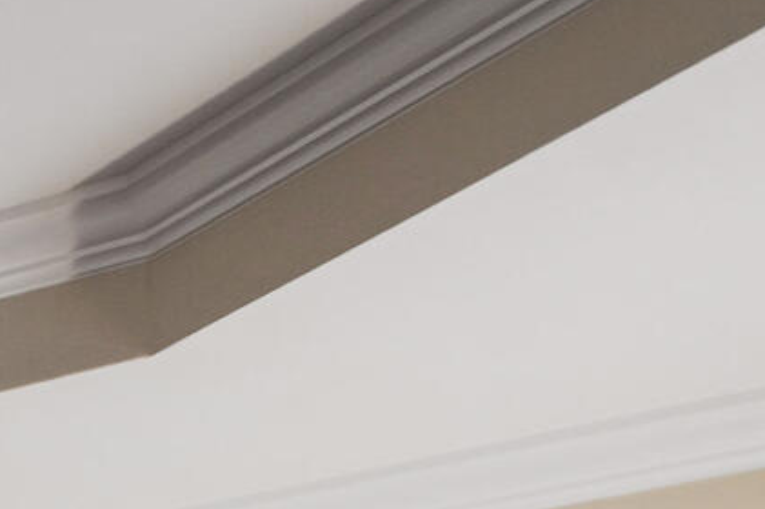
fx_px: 2272
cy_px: 1456
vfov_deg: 10.0
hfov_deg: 10.0
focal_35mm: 107
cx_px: -1828
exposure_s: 2.5
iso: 100
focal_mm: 10
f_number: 8
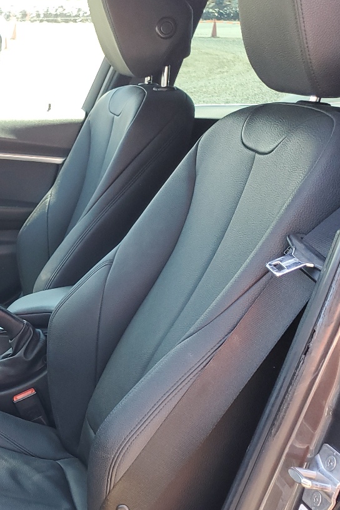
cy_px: 340
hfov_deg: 23.6
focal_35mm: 53
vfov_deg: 37.1
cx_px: -55
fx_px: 751
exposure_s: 1/120
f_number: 1.5
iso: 61
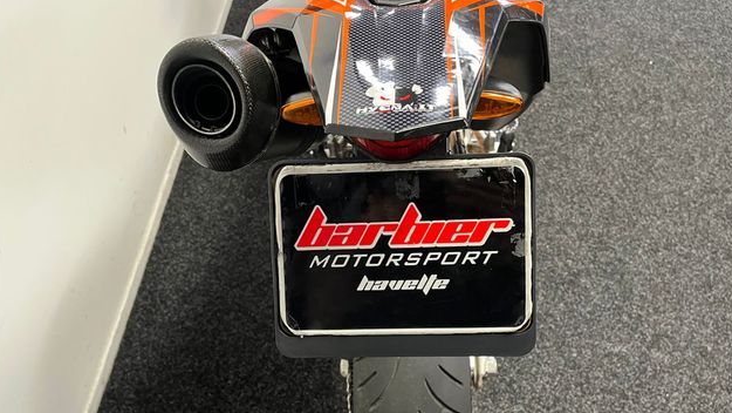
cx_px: 370
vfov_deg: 39.9
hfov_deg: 66.0
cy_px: 263
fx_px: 563
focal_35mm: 29
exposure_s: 1/50
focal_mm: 5.1
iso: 400
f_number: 1.6
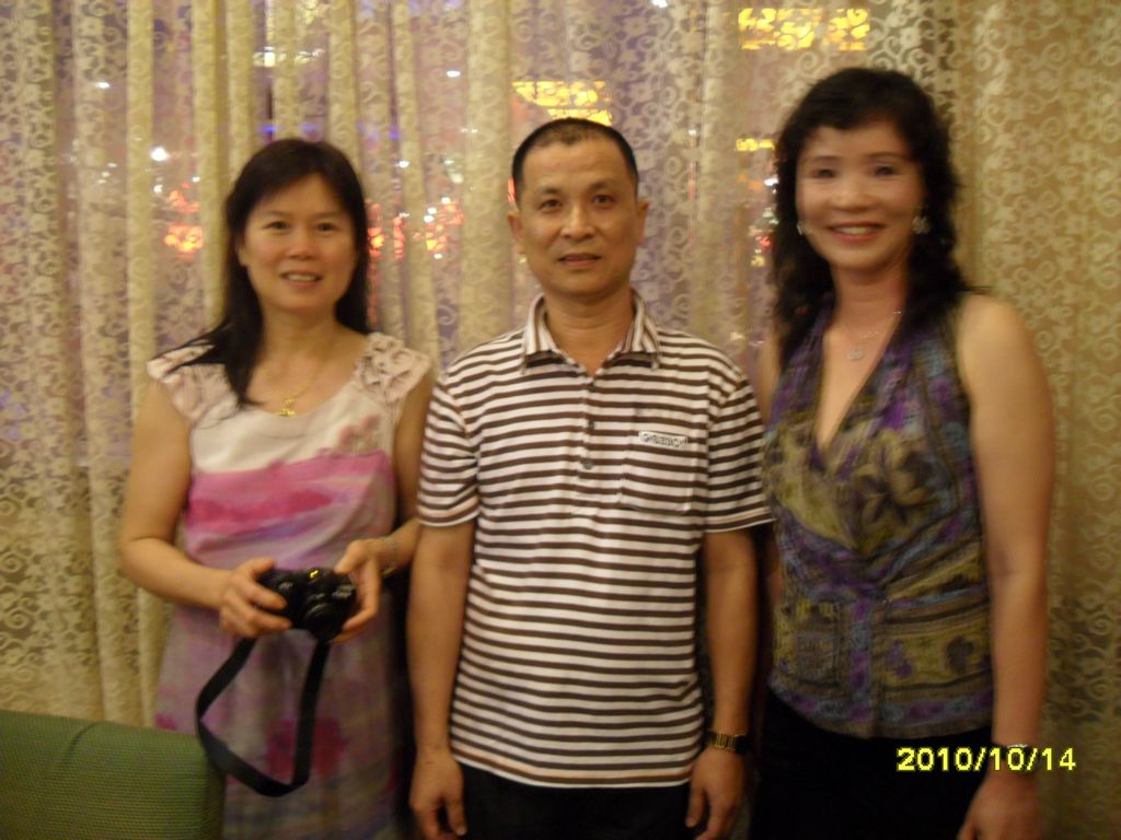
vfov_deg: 40.7
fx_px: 1133
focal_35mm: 35
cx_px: 560
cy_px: 420
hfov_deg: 52.6
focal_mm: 6.2
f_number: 2.8
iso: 200
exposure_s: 1/3
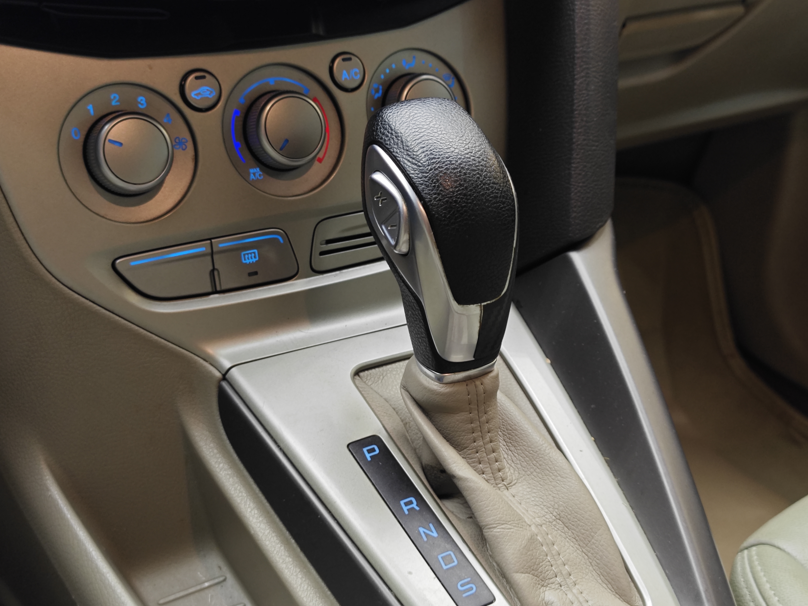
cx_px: 440
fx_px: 1214
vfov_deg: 28.0
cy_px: 336
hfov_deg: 36.8
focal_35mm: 52
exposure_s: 1/25
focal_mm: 8.7
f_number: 1.9
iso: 640
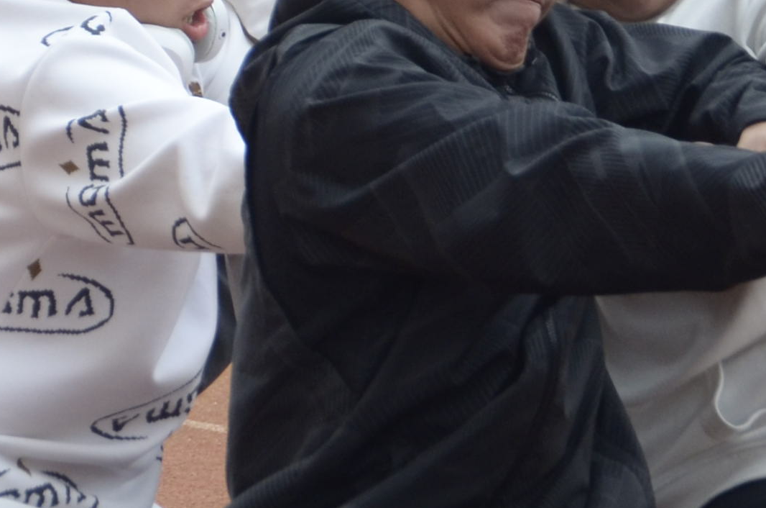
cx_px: -9
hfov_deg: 4.0
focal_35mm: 520
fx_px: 11048
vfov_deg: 2.6
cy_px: 293
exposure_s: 1/500
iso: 400
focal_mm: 75
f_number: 5.6
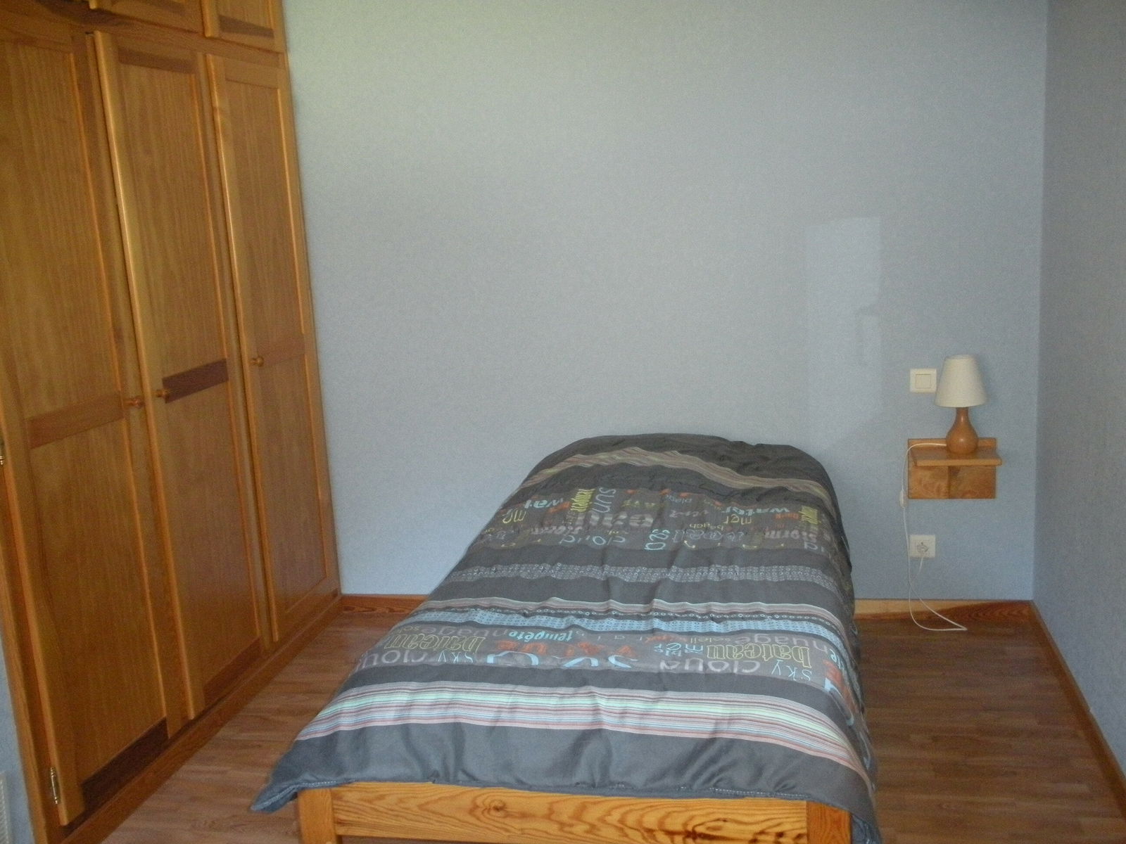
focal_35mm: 35
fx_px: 1138
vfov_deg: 40.7
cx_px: 563
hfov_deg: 52.6
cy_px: 422
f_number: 3.5
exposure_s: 1/30
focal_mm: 6.3
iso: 400
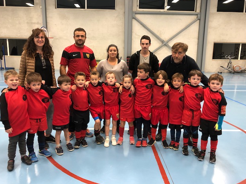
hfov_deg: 61.7
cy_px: 91
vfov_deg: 48.2
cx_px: 123
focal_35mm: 29
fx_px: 206
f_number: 1.8
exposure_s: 1/17
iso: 50
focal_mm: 3.99
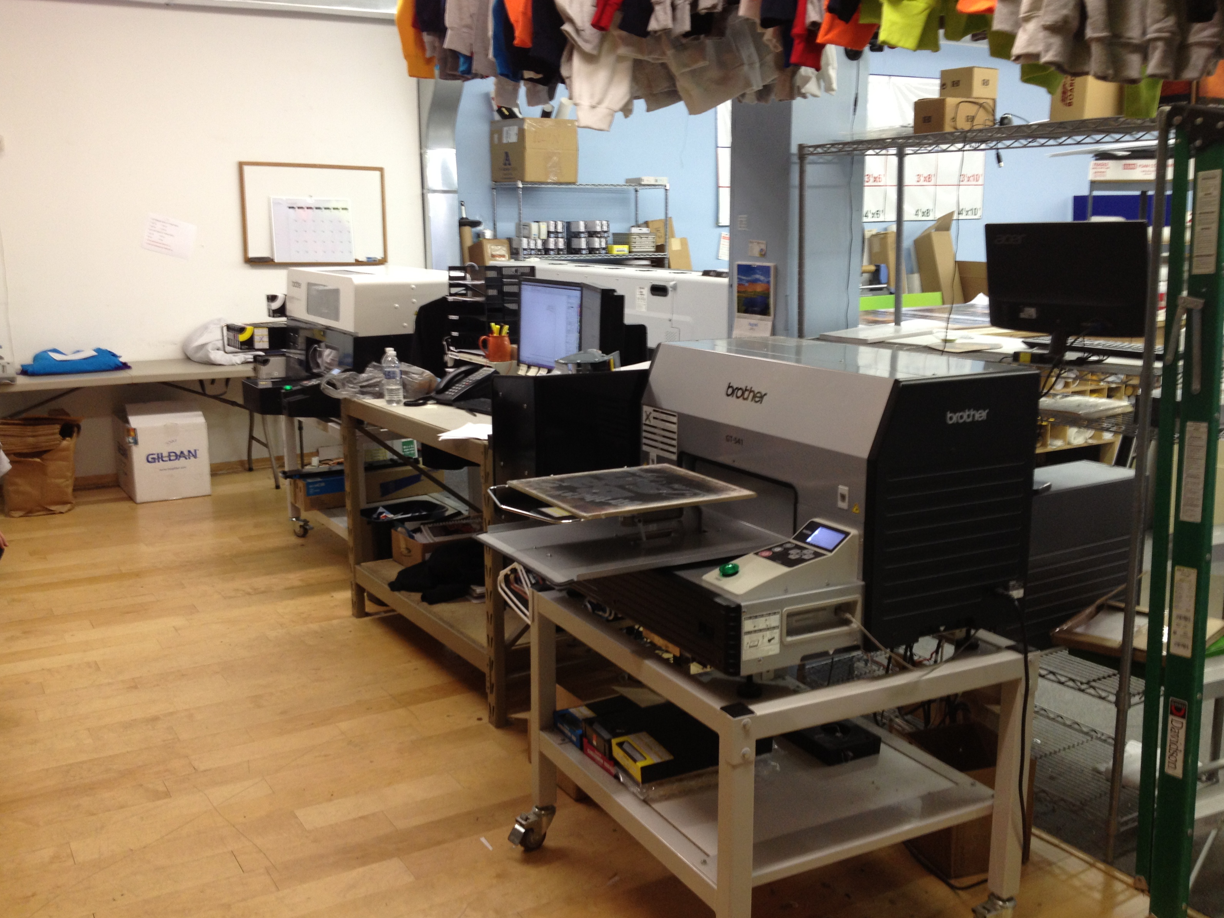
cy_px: 452
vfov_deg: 39.7
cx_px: 617
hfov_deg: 51.4
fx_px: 1273
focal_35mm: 36
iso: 80
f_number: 2.4
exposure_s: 1/20
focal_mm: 4.28
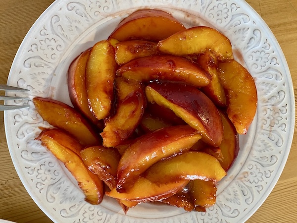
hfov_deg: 67.3
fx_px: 223
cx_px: 148
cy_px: 112
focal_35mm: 26
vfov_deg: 53.1
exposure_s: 1/50
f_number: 1.8
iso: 400
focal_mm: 4.25
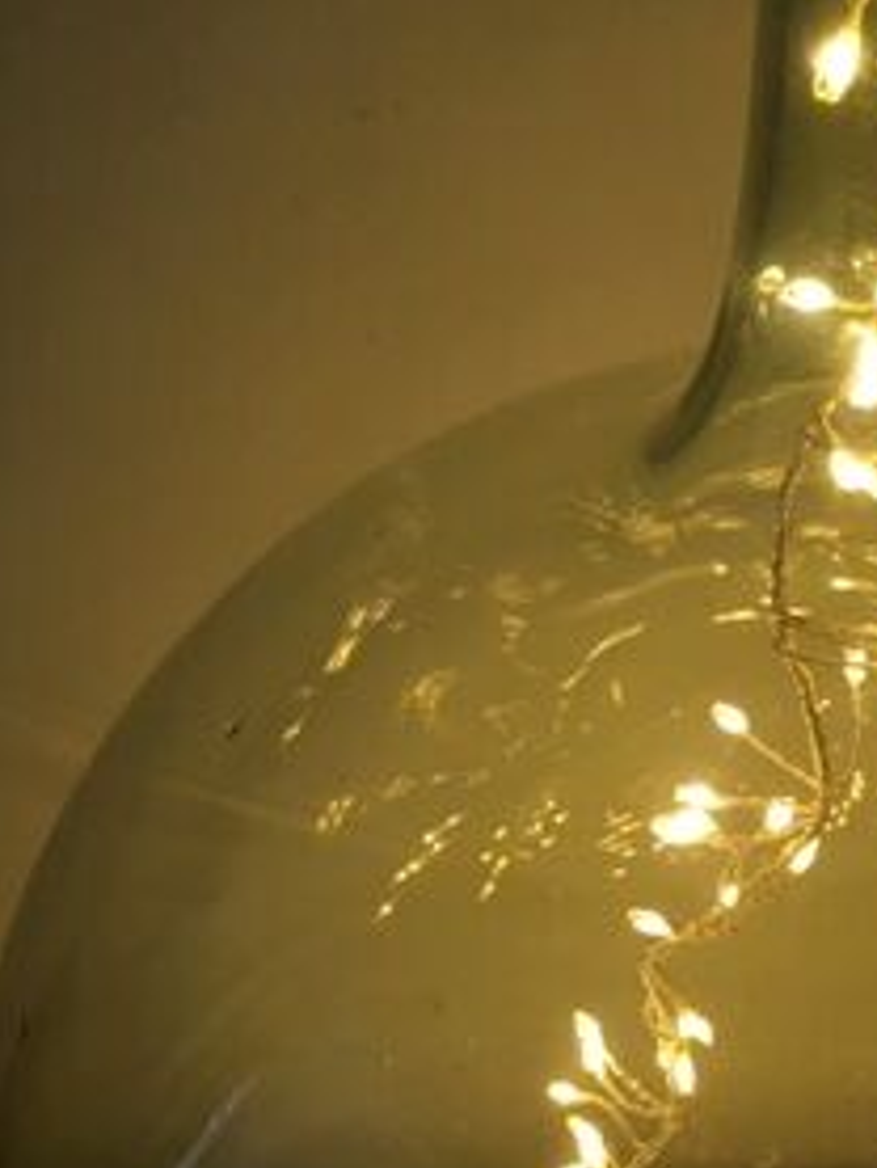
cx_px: 873
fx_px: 2262
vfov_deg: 28.3
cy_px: 936
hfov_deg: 21.2
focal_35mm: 67
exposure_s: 1/33
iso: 50
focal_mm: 4.15
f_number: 2.2
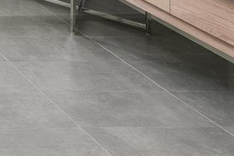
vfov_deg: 11.0
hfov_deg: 18.5
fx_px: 657
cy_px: -240
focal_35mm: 101
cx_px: -85
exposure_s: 1/25
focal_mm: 16.5
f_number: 6.3
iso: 800
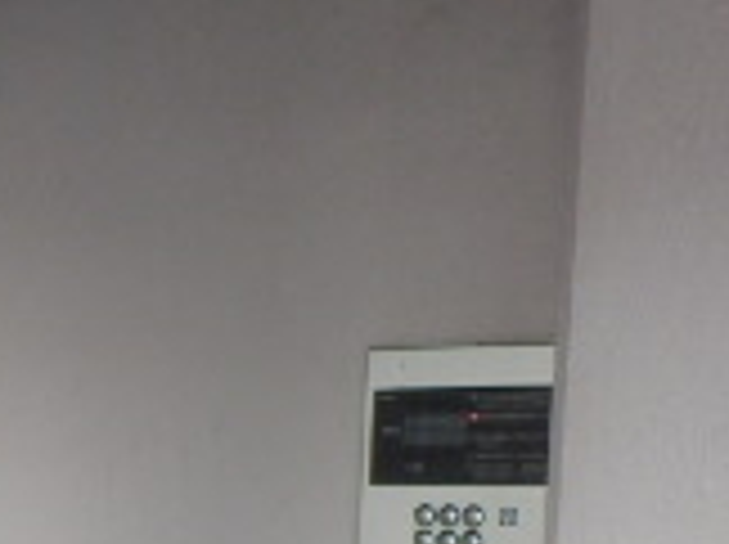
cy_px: 859
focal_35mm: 95
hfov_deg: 19.2
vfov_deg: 14.3
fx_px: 1998
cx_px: -207
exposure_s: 1/30
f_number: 3
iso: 125
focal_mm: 4.2
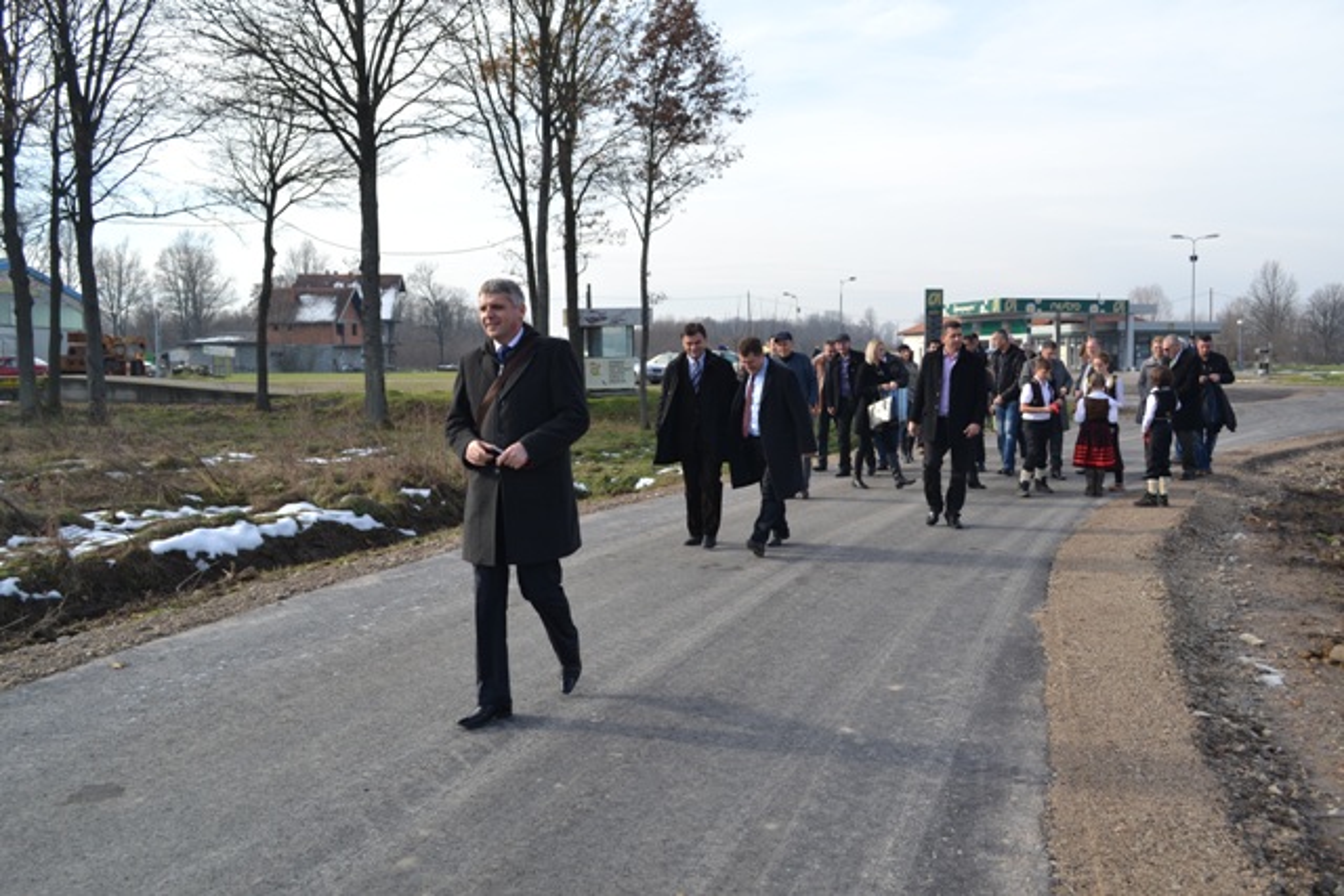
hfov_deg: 57.2
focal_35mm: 33
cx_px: 672
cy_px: 448
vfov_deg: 40.0
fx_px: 1232
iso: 100
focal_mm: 22
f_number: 7.1
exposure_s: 1/200
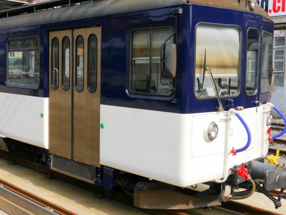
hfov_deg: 42.0
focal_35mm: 44
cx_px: 82
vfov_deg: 32.8
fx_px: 364
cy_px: 94
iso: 160
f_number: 6.3
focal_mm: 14
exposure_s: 1/400
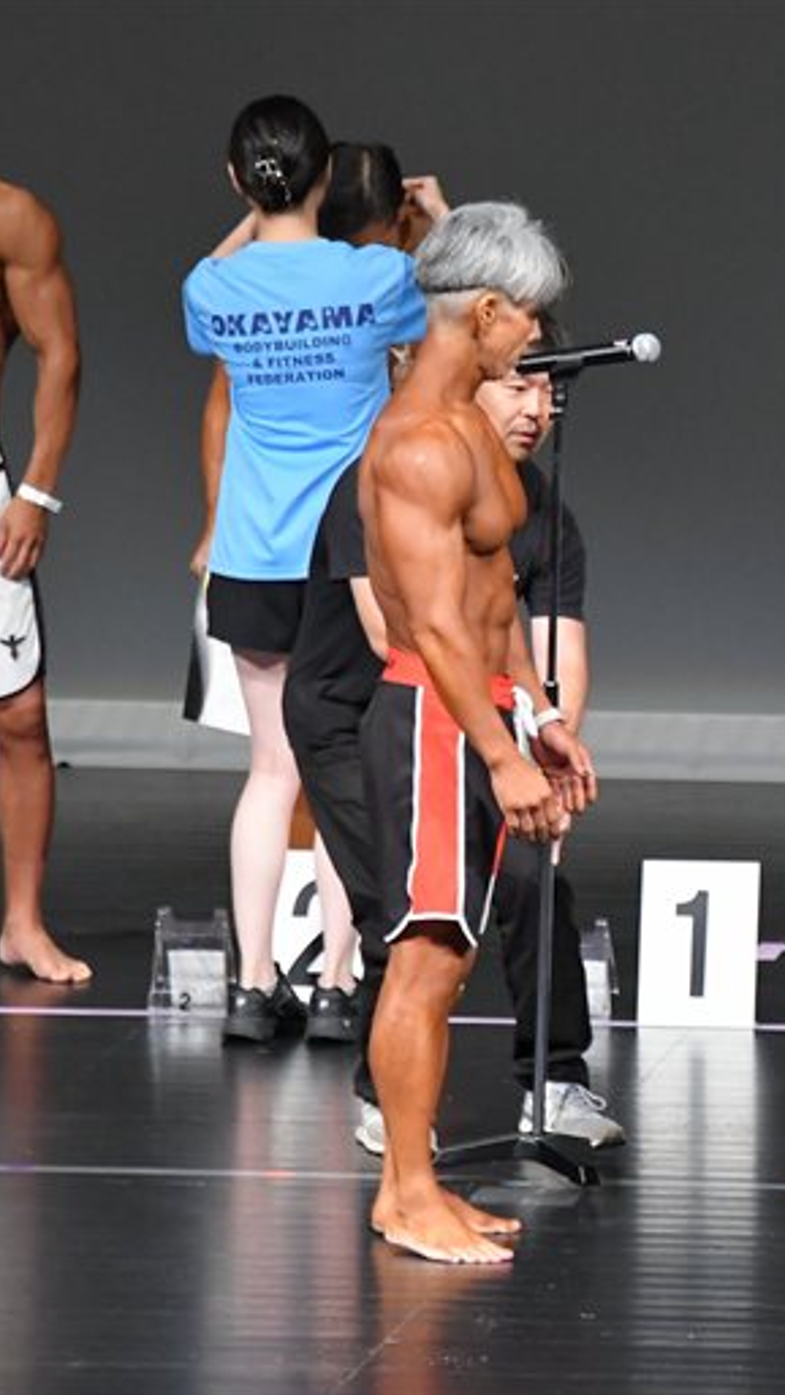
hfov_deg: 2.6
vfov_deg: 4.6
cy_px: 698
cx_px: 827
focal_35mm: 474
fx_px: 17546
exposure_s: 1/400
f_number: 5.6
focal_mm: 200
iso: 5000
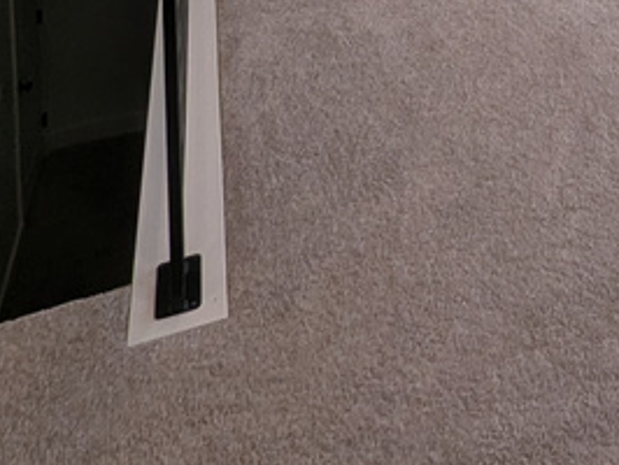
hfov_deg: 34.4
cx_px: 631
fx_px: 895
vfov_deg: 19.8
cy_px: -409
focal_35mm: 50
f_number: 2.2
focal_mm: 1.95
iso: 42
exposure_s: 1/160
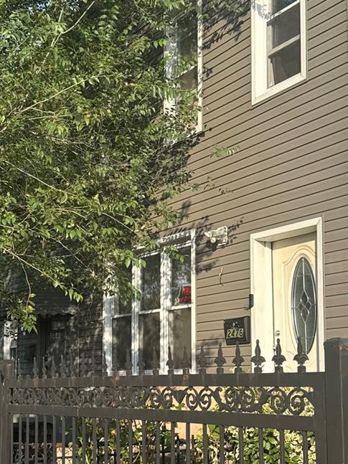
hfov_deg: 25.6
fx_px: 764
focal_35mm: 57
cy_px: 289
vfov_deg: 33.6
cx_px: 150
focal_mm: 6.76
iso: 80
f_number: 1.78
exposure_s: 1/1678
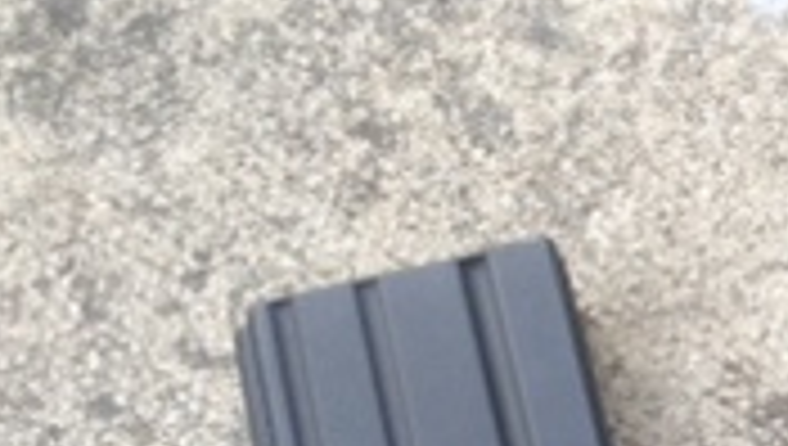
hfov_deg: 15.4
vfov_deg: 8.9
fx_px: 2741
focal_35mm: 131
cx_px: 1108
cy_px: 824
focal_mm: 3.3
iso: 32
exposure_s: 1/30
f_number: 2.4
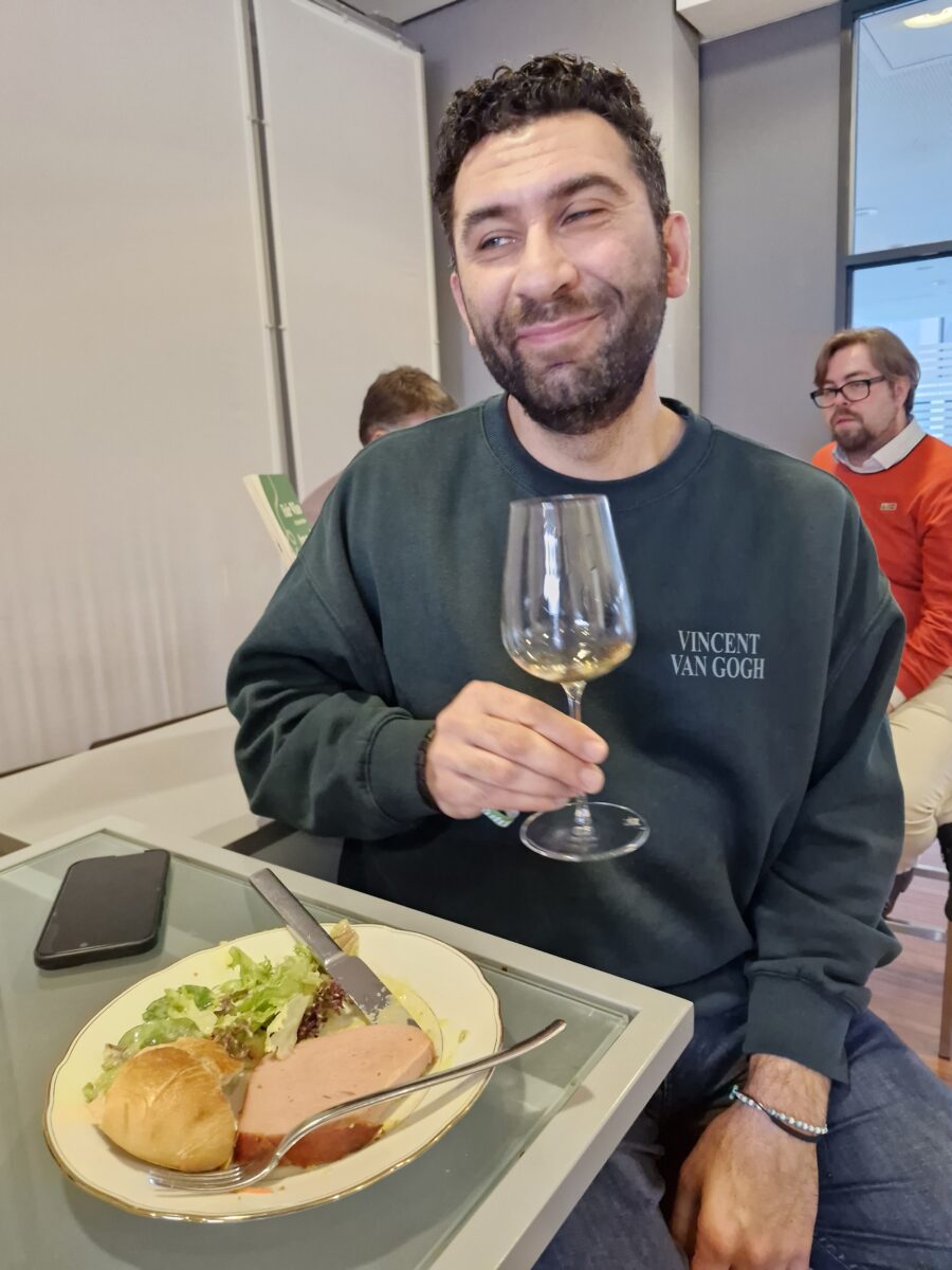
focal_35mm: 23
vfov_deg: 73.9
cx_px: 476
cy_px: 635
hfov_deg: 58.9
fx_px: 843
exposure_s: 1/100
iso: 640
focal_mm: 5.54
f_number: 1.8
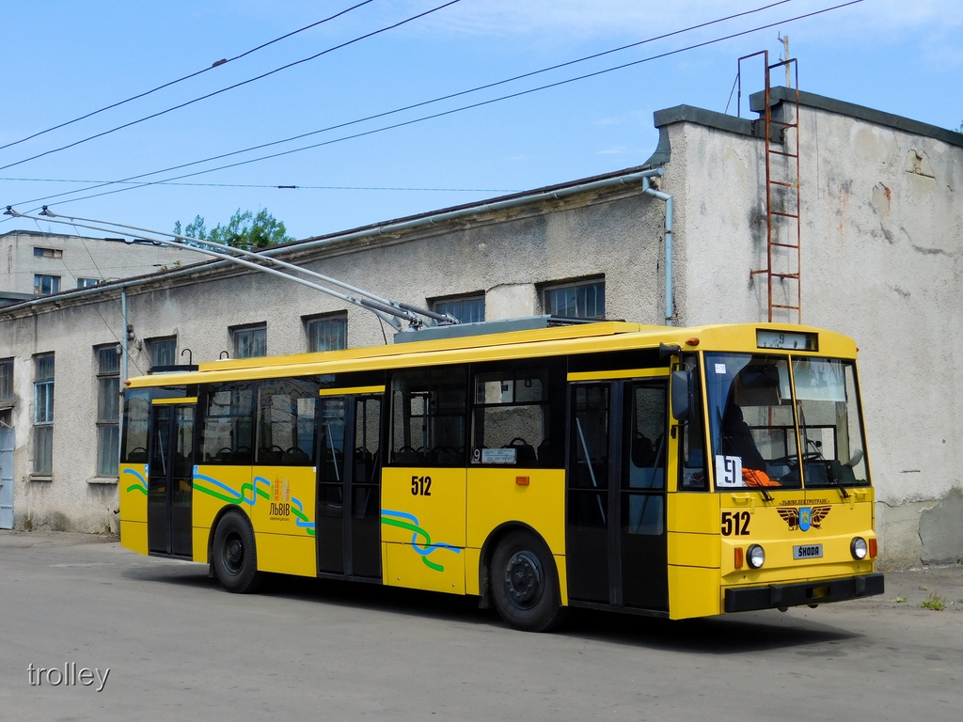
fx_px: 1419
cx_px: 482
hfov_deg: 37.5
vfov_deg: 28.6
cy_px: 361
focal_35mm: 51
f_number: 3.8
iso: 125
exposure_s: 1/800
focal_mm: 9
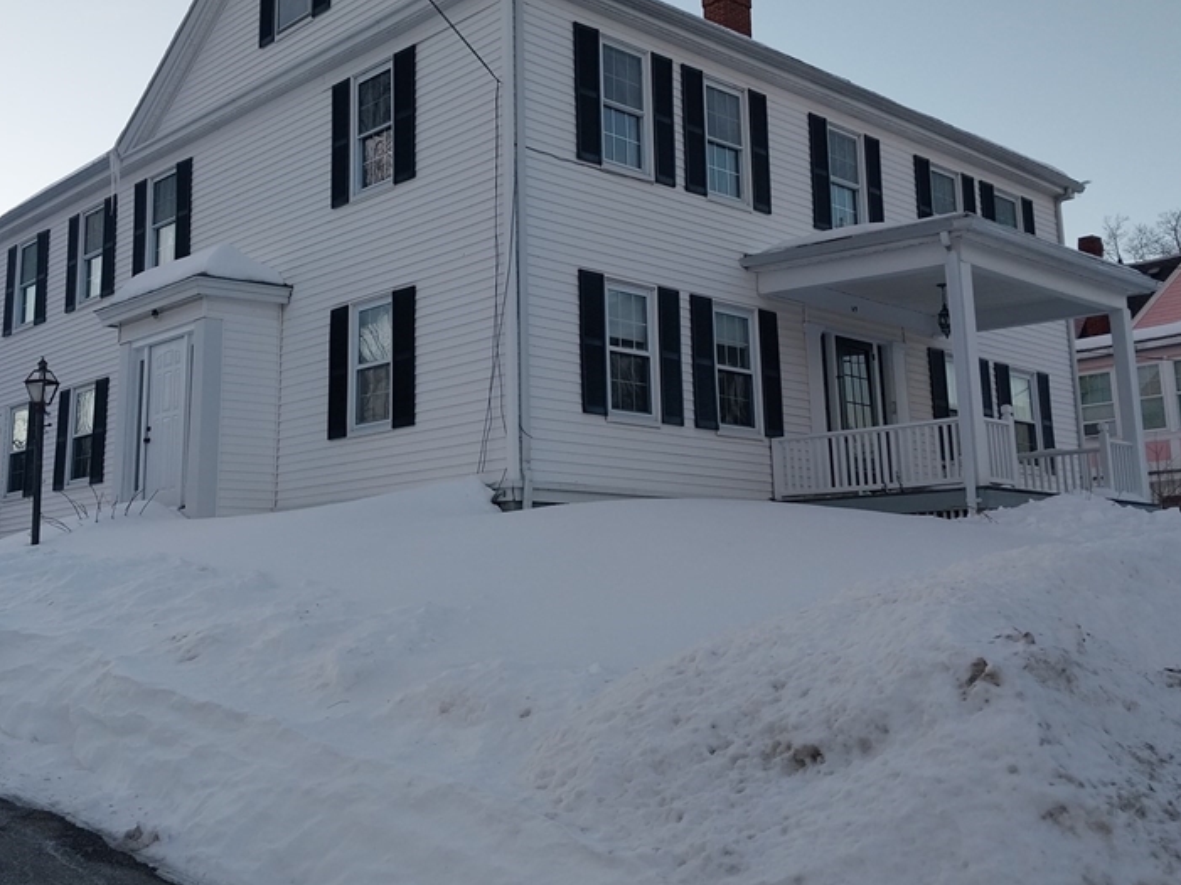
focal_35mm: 38
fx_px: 1296
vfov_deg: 37.5
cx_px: 492
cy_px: 337
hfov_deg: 48.8
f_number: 1.8
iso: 20
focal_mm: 4
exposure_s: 1/110
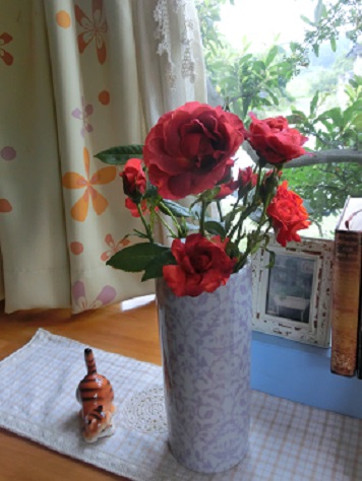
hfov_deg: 54.9
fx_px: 348
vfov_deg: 69.4
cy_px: 240
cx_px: 181
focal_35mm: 25
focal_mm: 4.4
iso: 200
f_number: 3.3
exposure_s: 1/125
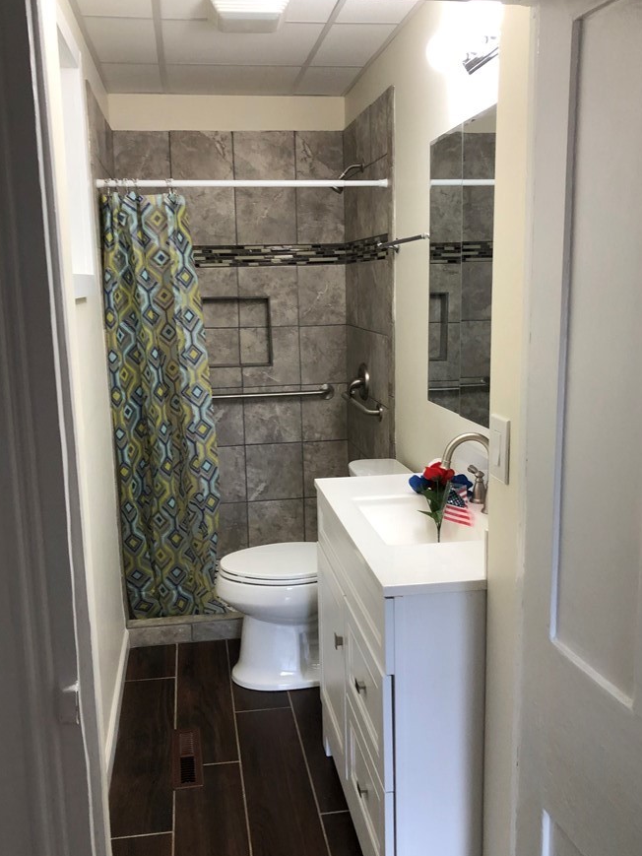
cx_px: 324
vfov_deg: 55.3
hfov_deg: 43.0
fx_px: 816
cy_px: 429
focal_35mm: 33
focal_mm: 3.99
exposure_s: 1/30
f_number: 1.8
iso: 32
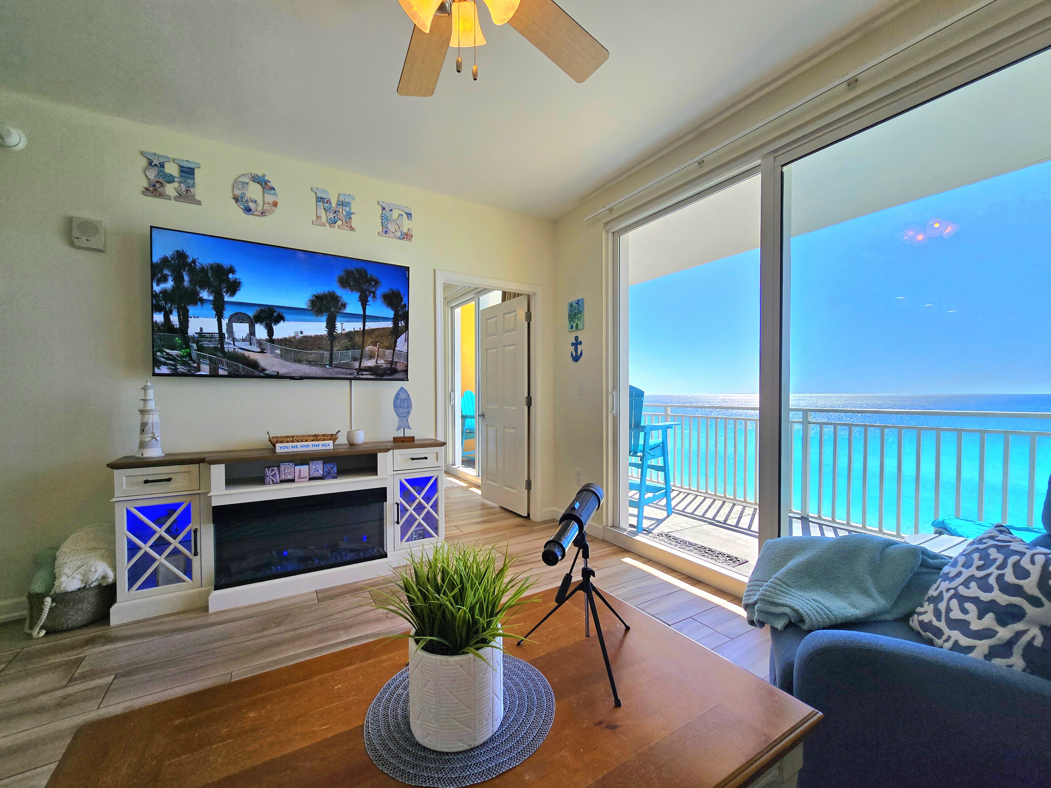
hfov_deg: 106.2
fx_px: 395
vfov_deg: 89.9
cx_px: 526
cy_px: 394
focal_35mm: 13
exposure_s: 1/323
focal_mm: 2.2
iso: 50
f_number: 2.2
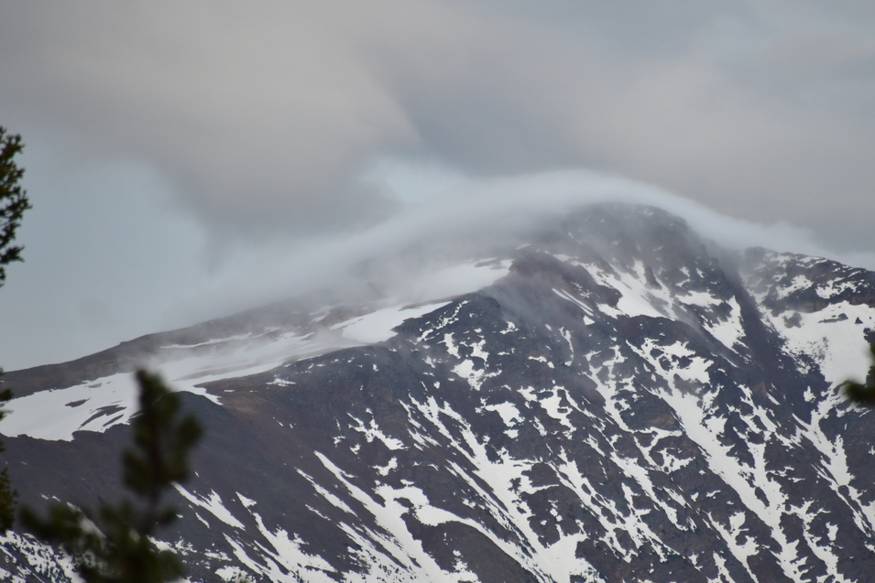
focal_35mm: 402
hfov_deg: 5.1
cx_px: 514
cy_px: 348
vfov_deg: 3.4
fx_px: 9772
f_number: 5.6
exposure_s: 1/640
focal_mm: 300
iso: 1100
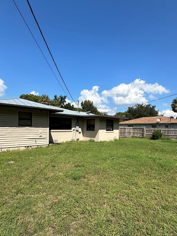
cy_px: 131
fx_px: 136
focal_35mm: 20
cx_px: 87
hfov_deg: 66.0
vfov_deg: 81.4
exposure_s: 1/2506
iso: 50
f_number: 2.2
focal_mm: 2.22
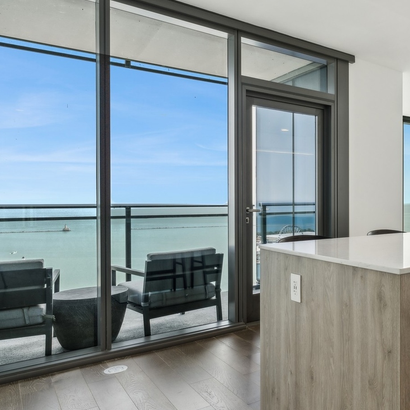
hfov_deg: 46.8
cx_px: 393
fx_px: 402
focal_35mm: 30
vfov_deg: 54.0
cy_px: 206
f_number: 7.1
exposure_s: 1/200
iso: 320
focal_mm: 16
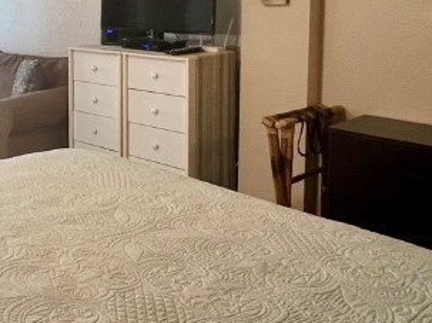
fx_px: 549
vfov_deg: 31.5
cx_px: -13
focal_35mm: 44
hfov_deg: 37.7
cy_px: 41
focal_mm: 1.57
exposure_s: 1/60
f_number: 1.8
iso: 200
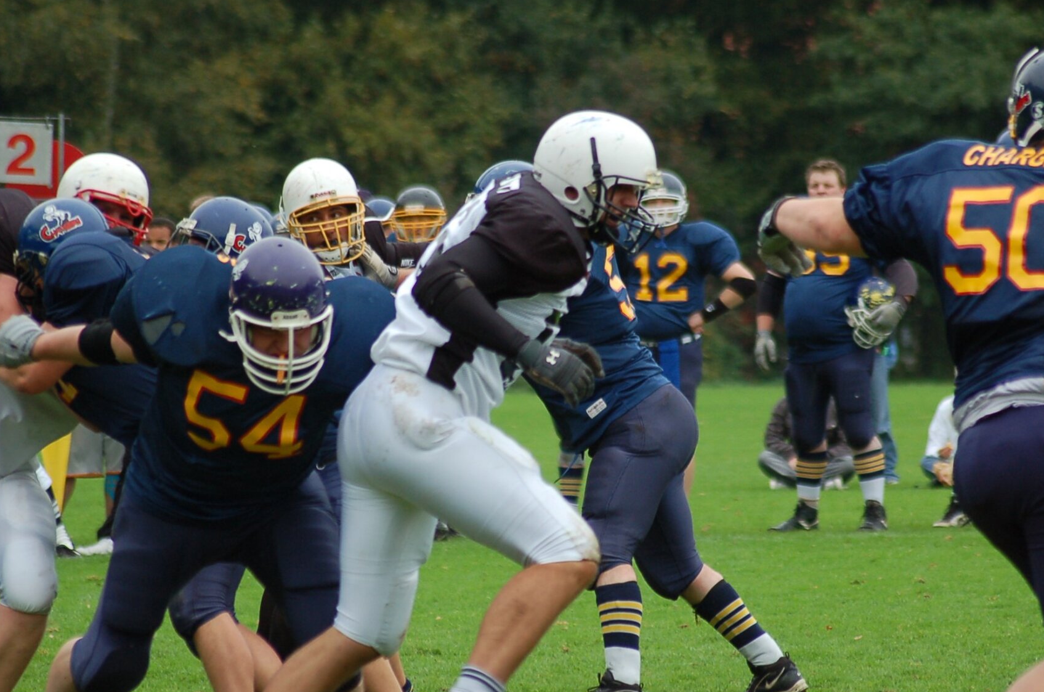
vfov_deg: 4.1
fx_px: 9580
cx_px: 573
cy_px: 386
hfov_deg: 6.2
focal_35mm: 331
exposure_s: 1/500
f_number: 4.8
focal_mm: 170
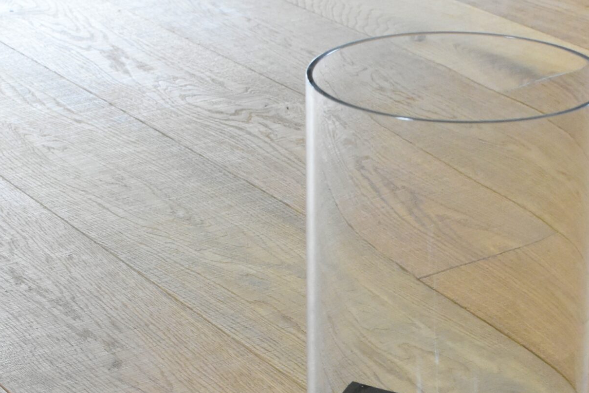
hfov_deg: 18.2
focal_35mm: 111
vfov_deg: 12.2
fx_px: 1817
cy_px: 383
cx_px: 480
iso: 3600
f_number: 8
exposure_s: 1/60
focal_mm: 35
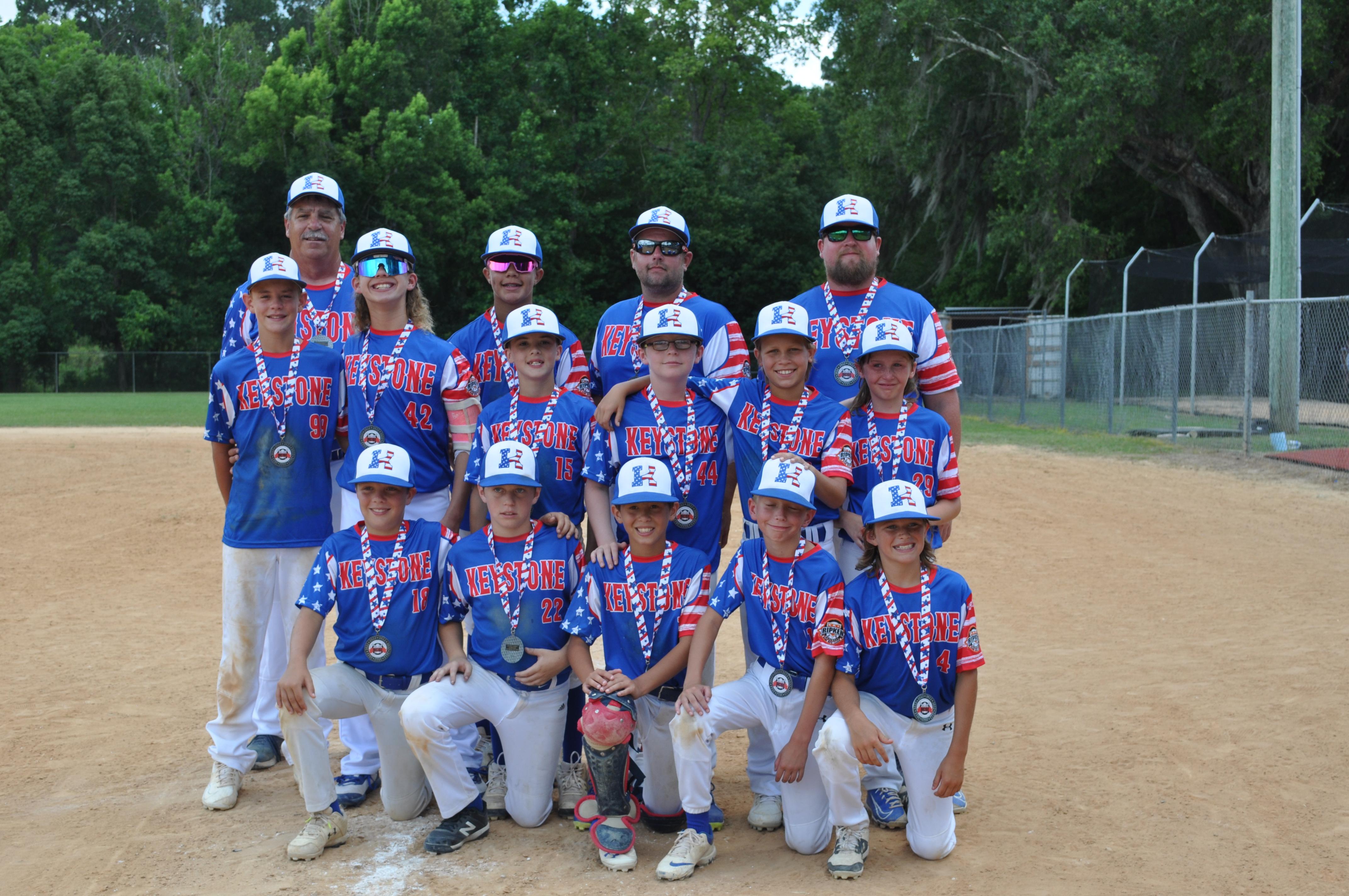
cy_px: 448
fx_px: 1796
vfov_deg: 28.0
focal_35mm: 48
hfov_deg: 41.2
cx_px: 674
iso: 200
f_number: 8
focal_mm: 32
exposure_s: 1/250
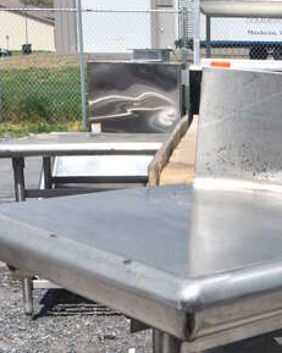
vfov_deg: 19.9
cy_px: 445
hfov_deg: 17.0
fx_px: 929
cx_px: 264
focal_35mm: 89
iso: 200
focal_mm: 20
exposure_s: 1/640
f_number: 9
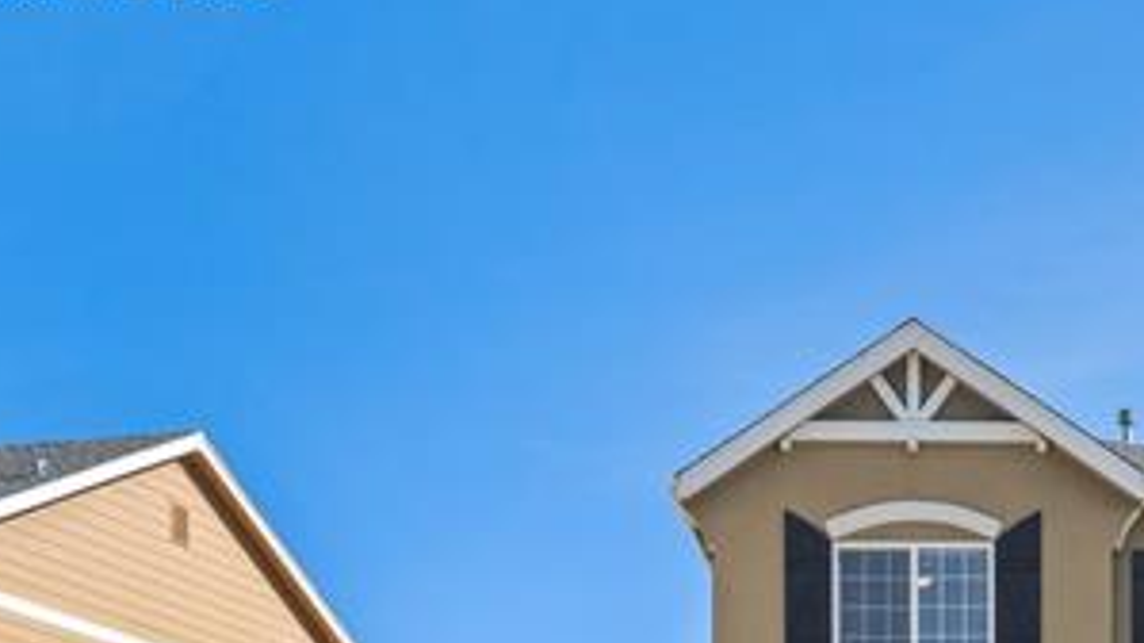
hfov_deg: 30.8
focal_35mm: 65
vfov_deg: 18.0
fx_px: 1971
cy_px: 674
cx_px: 1041
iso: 500
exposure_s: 1/350
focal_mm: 29
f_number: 8
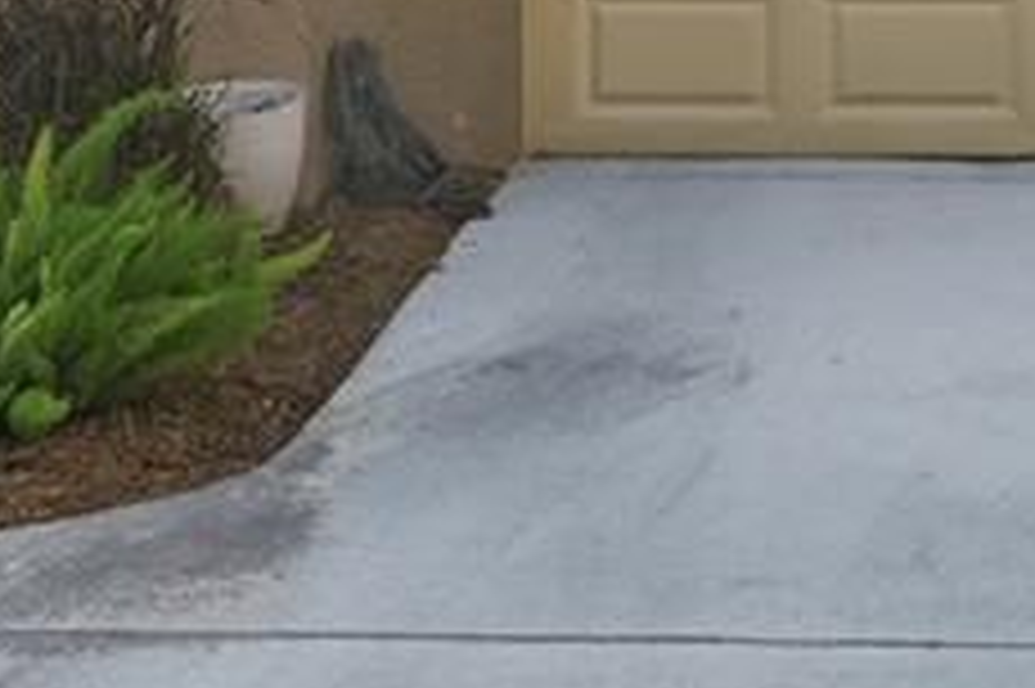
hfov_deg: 18.6
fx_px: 3074
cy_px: -155
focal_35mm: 107
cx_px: 1053
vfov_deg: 12.5
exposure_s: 1/500
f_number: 9
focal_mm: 24
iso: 200
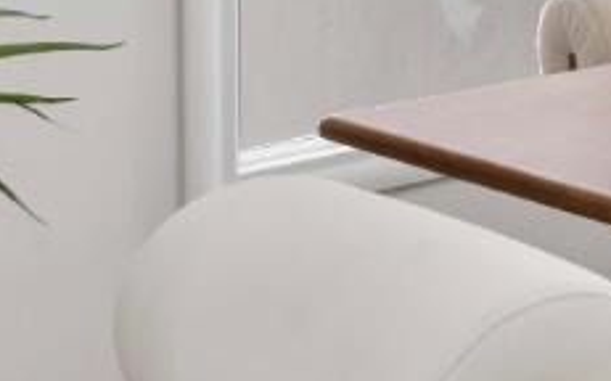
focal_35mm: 106
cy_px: -275
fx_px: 1764
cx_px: 1386
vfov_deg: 11.5
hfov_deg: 14.4
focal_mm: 16
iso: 400
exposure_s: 1/5
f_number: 16
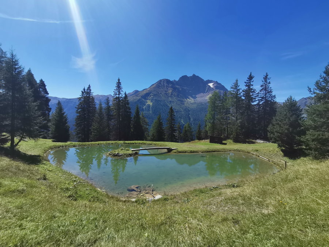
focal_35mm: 17
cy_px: 124
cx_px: 164
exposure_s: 1/1481
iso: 50
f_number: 2.4
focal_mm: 1.78
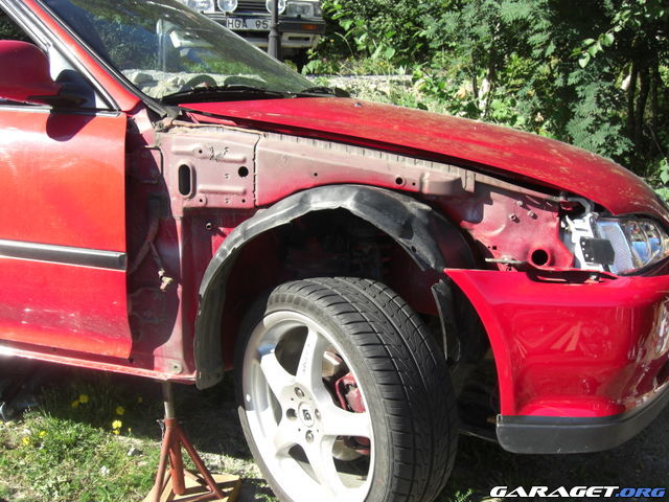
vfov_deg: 37.7
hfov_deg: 49.0
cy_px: 251
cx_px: 334
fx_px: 734
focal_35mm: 38
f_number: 4
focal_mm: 7.9
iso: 80
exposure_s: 1/250
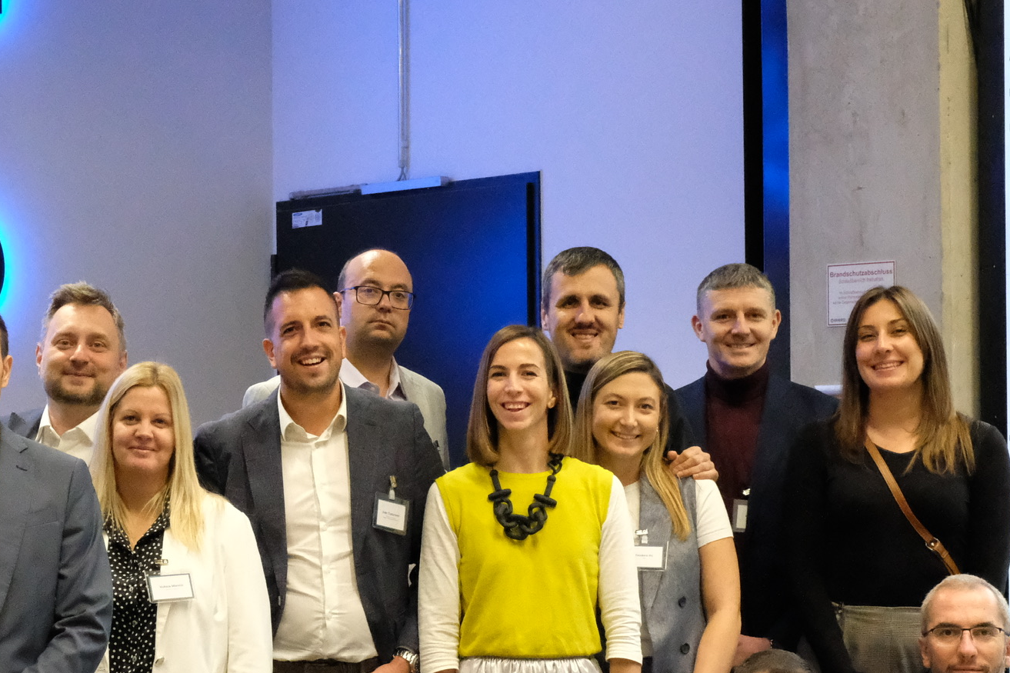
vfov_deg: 14.7
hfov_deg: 21.5
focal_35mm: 93
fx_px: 2609
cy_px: 381
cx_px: 155
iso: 25600
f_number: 9
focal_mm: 35
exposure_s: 1/250
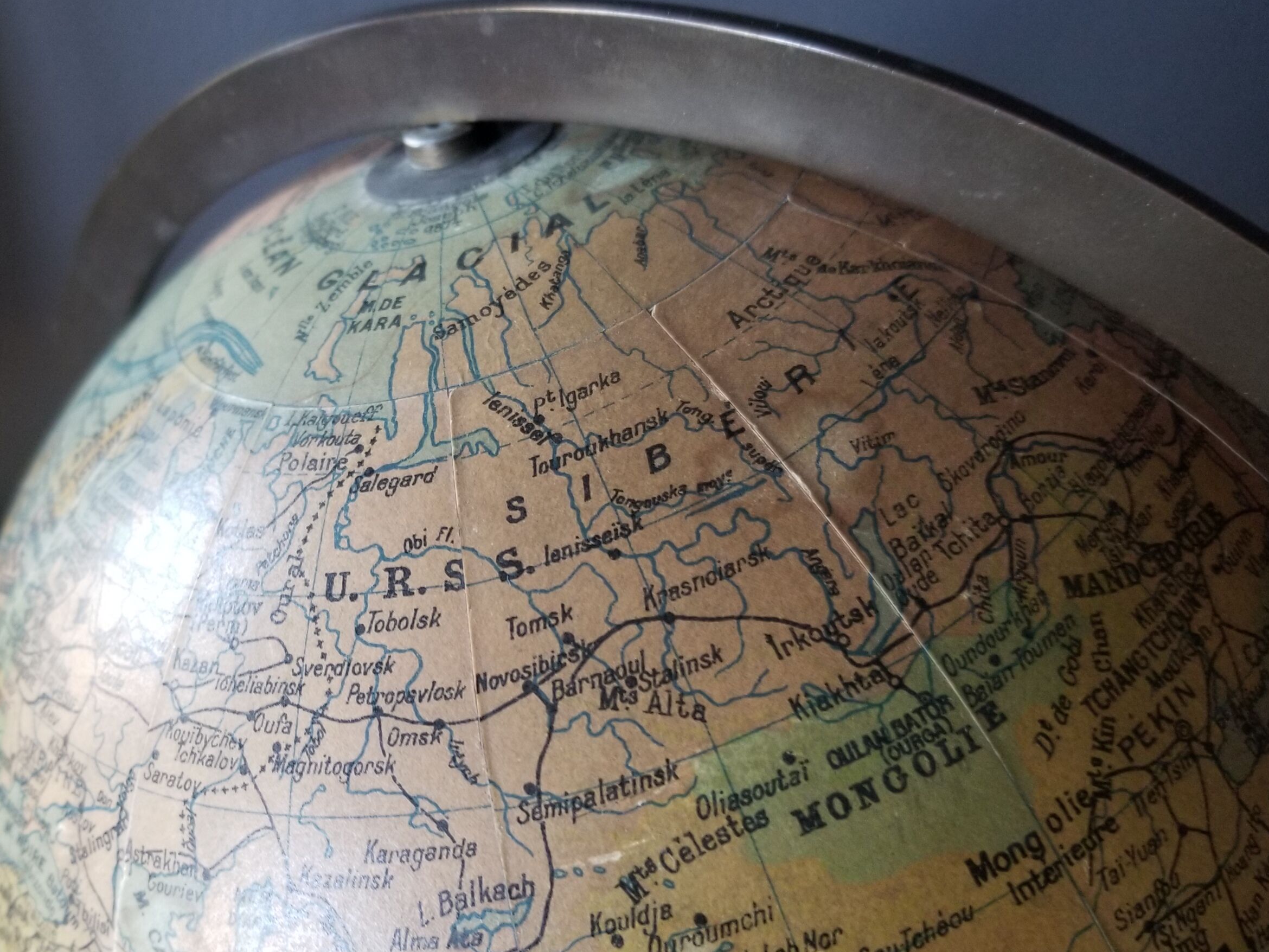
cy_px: 549
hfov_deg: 56.4
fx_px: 1173
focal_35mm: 32
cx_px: 512
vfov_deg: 44.0
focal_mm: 4.25
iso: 160
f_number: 1.7
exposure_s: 1/30
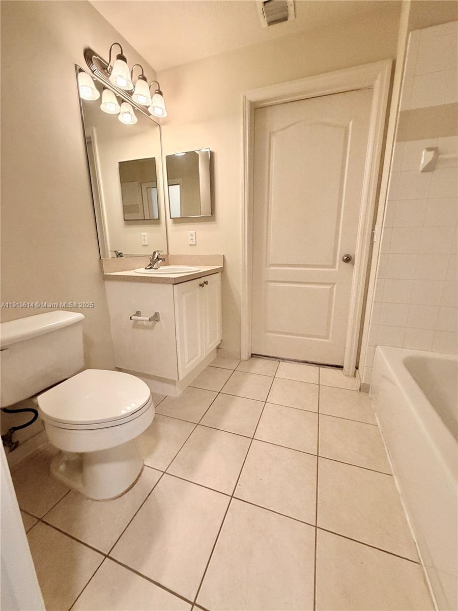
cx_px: 229
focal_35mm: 14
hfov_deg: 85.7
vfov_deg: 102.1
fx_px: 247
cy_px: 306
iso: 320
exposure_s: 1/120
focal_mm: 2.22
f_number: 2.2
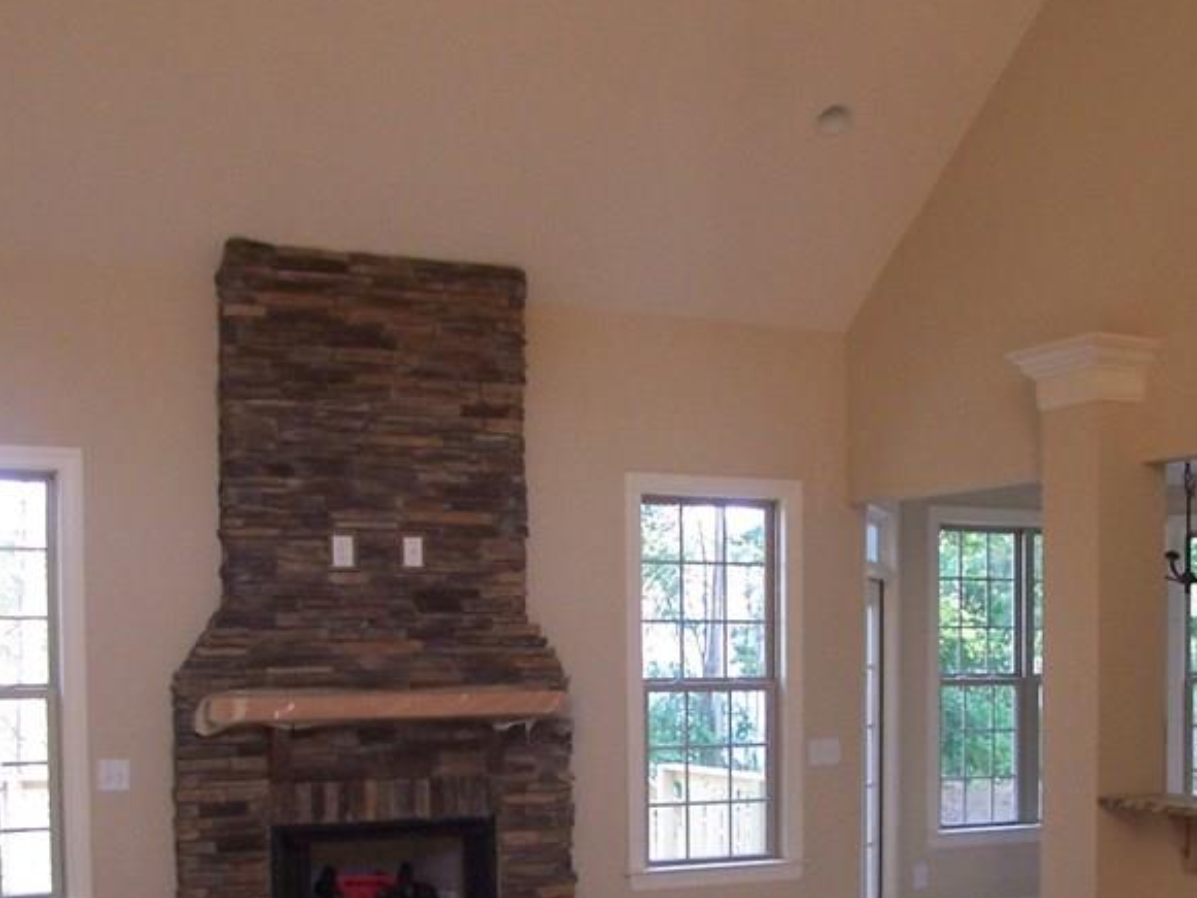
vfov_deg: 21.6
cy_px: 727
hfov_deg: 28.9
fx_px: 2317
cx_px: 707
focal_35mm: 67
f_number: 2.8
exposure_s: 1/30
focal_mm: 6.3
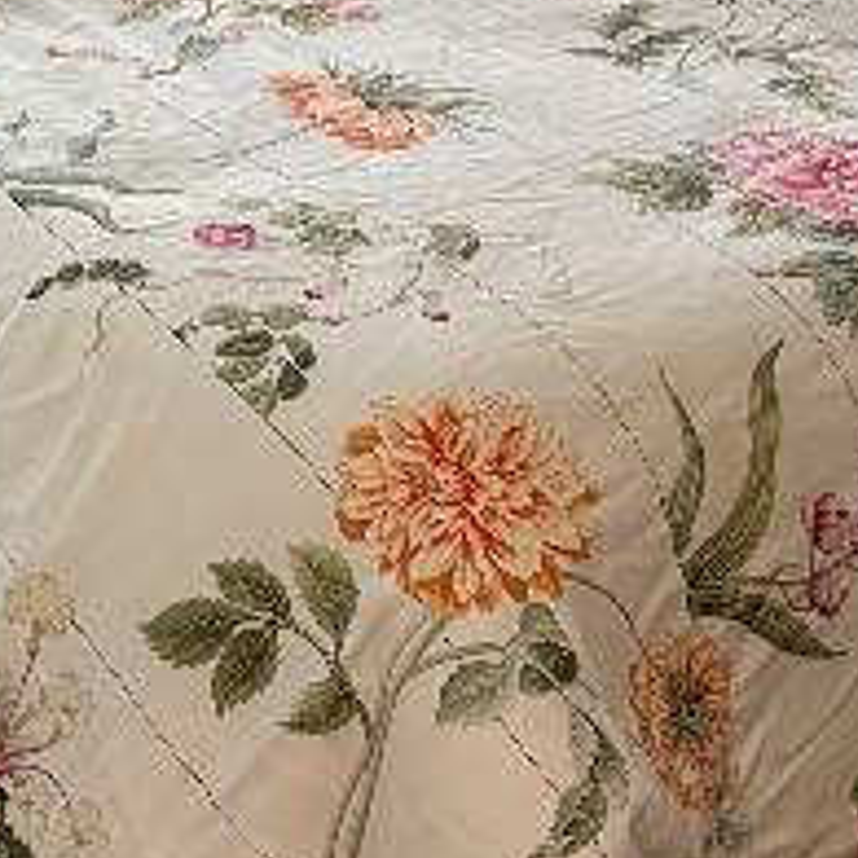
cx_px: -22
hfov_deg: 17.0
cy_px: 134
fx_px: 2804
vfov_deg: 17.2
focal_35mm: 100
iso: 400
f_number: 1.6
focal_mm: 5.96
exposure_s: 1/60
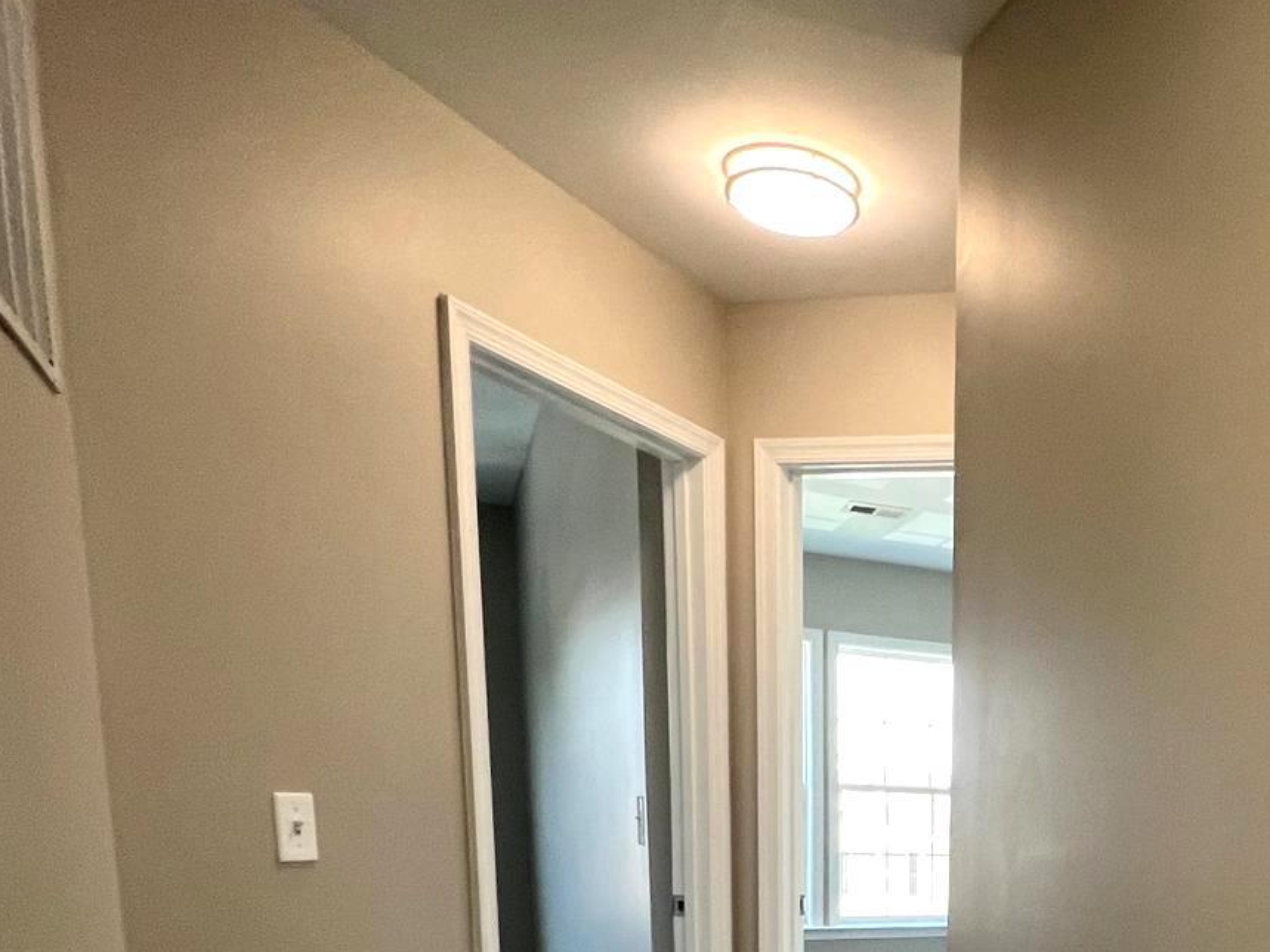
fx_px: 1137
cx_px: 1130
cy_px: 1026
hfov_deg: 51.8
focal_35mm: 31
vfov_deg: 38.3
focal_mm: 1.57
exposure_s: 1/120
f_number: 1.8
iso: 160
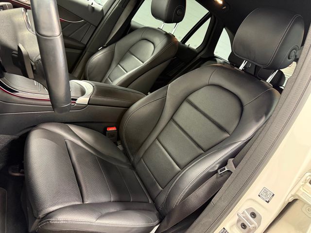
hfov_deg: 71.6
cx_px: 156
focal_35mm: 24
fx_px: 216
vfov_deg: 56.8
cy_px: 116
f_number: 1.78
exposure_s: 1/60
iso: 500
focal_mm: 6.76
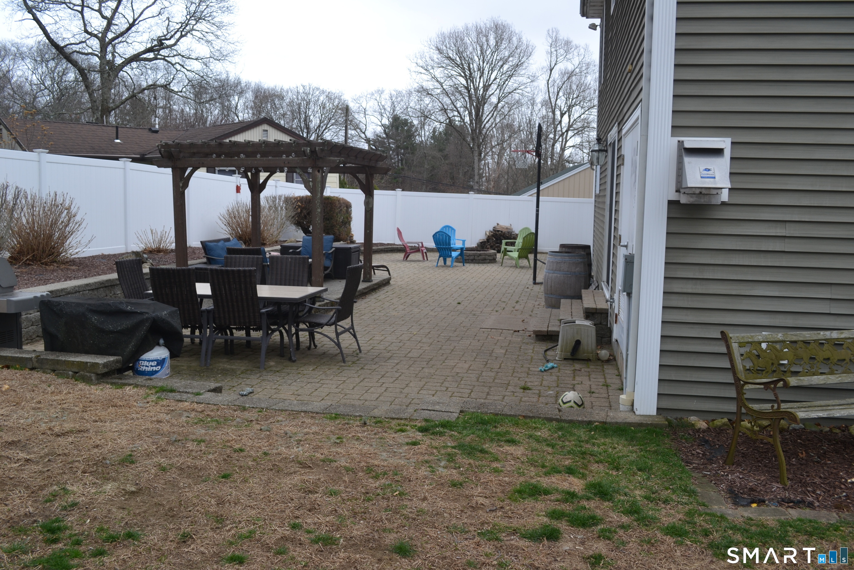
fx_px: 712
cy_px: 285
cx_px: 427
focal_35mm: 30
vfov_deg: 43.6
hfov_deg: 61.9
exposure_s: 1/200
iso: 100
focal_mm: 20
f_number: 7.1
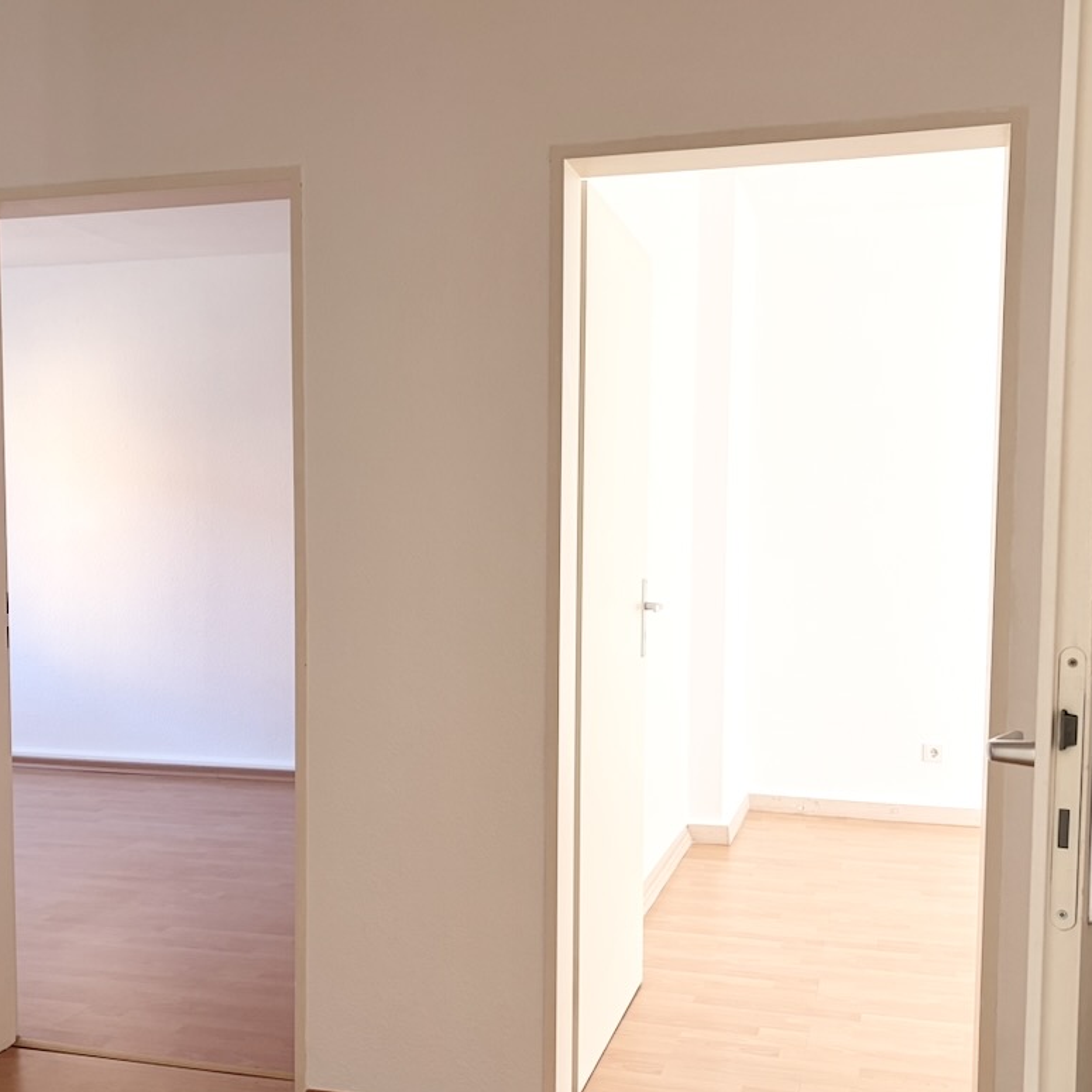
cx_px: 490
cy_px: 643
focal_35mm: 38
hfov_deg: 43.8
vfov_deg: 43.7
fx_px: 1356
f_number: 1.6
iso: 80
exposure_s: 1/122
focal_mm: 5.96
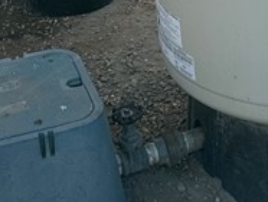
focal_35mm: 132
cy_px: -218
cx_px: 180
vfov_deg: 10.3
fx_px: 1023
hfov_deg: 14.9
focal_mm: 6.86
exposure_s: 1/1289
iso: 80
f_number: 1.78
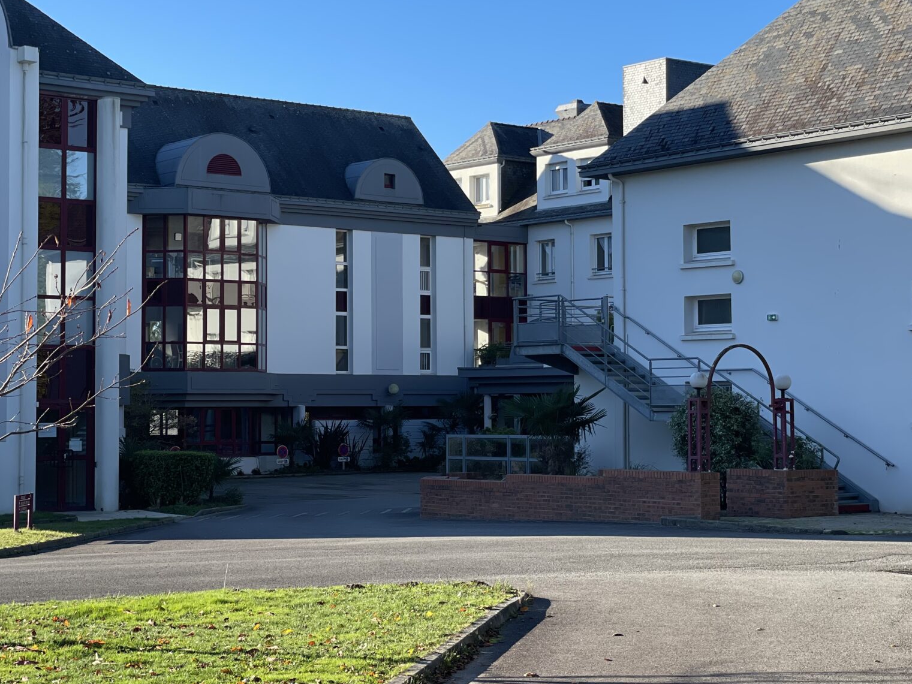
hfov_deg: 27.7
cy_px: 312
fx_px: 1844
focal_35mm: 70
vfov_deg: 21.0
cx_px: 393
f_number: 2
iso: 25
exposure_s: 1/705
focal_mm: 6
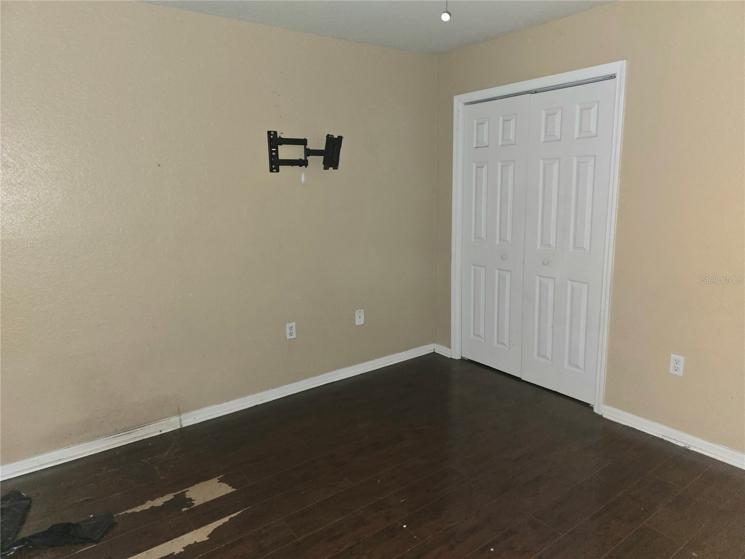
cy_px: 280
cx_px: 372
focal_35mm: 23
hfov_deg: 73.9
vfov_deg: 58.9
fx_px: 495
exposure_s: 1/12
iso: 250
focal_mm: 6.3
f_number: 1.7
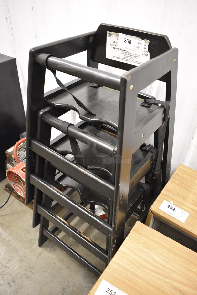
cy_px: 148
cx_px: 98
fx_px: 221
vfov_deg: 67.3
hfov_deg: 48.0
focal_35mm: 27
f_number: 4
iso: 1800
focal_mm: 18
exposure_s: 1/30
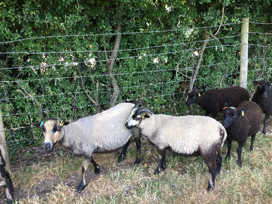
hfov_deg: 58.4
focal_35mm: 31
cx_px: 136
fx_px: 244
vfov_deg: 45.4
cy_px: 102
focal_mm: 3.3
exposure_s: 1/50
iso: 25
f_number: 2.4
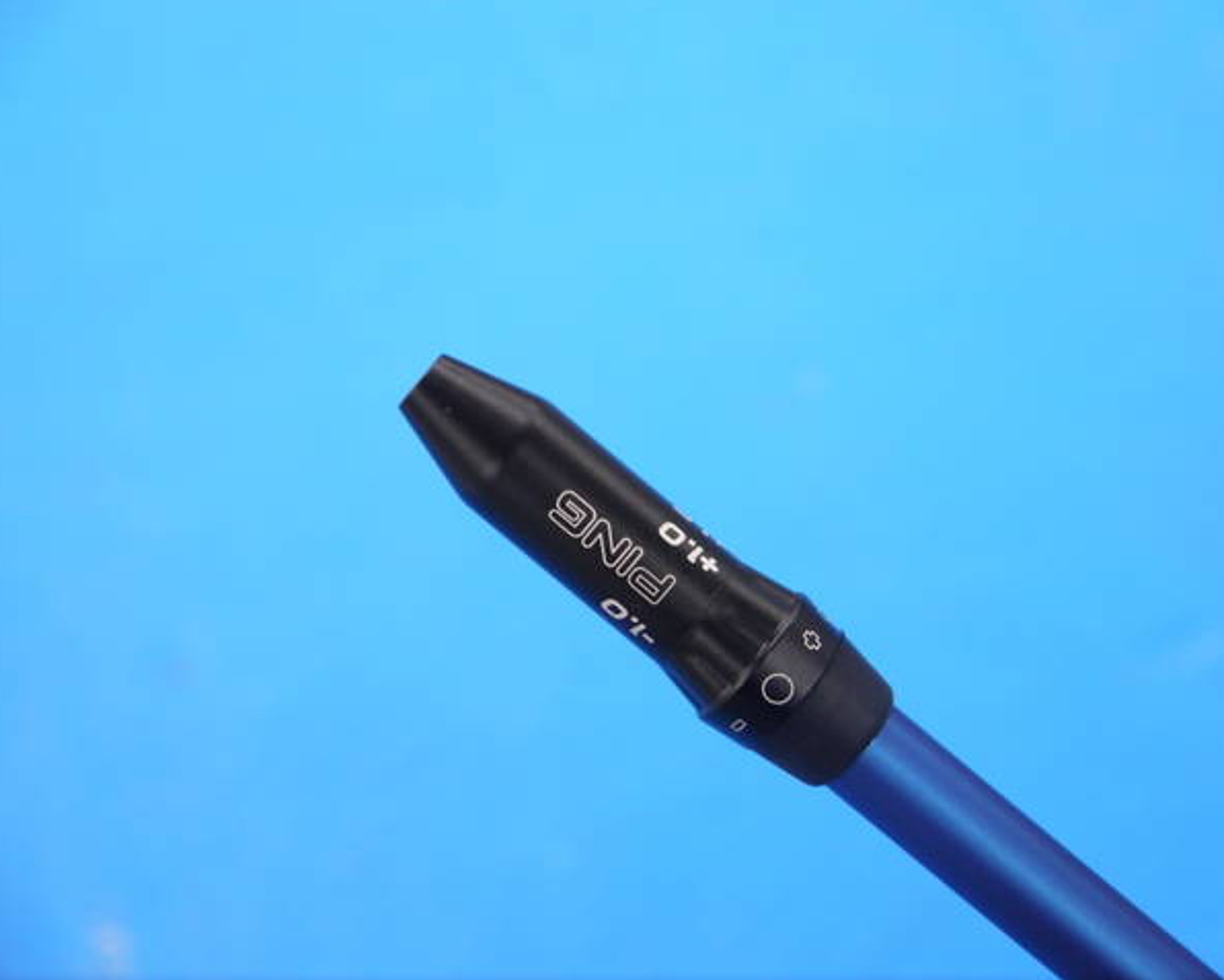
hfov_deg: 21.7
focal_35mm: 88
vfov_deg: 17.5
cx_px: 626
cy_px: 489
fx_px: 3188
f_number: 5.6
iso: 640
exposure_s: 1/80
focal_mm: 42
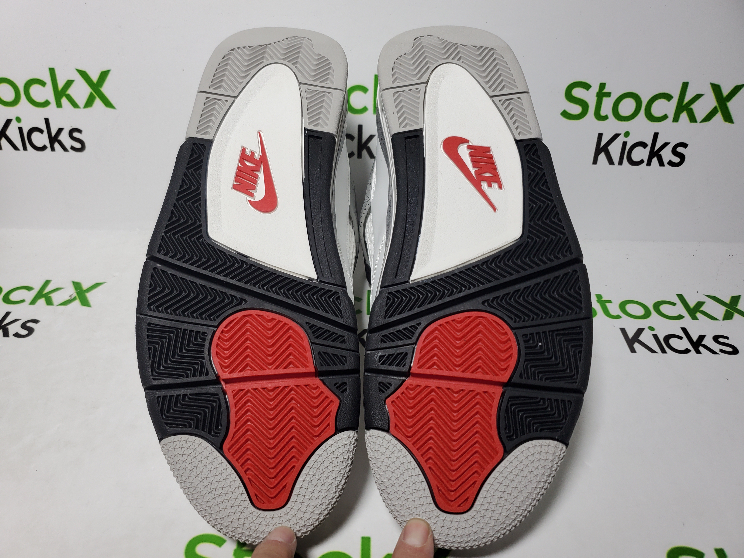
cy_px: 279
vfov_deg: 53.1
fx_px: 559
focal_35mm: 26
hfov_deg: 67.3
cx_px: 372
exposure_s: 1/503
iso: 50
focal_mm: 4.3
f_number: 1.5
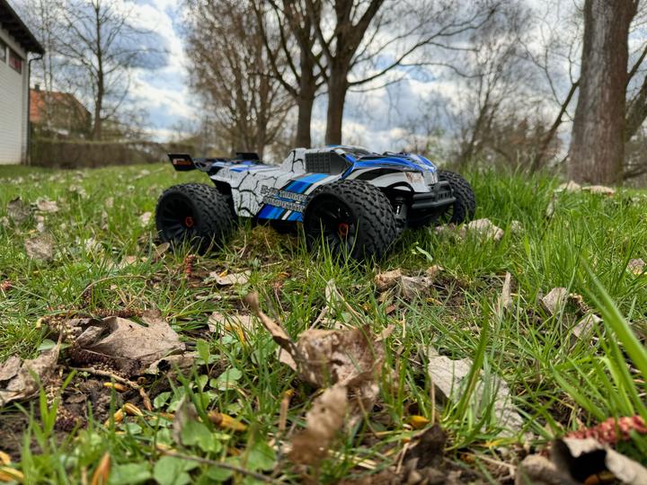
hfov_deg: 71.6
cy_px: 242
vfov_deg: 56.8
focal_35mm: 24
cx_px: 324
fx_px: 449
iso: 80
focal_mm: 6.76
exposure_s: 1/773
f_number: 1.78
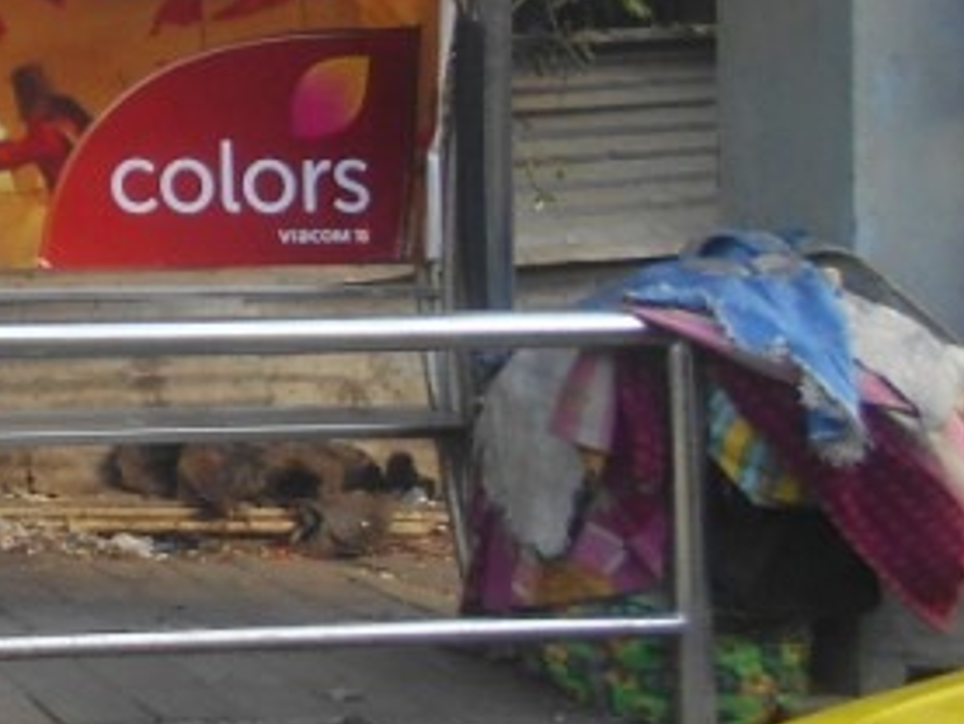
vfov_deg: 14.6
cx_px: -769
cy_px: -258
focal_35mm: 96
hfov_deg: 16.9
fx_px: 2675
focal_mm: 4.6
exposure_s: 1/80
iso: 80
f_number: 3.2
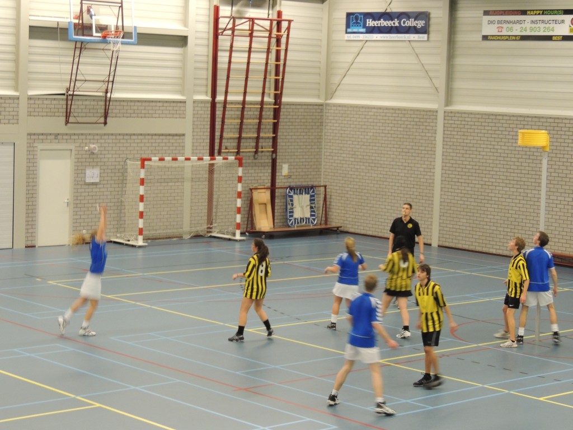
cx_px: 286
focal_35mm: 85
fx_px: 1407
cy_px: 215
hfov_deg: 23.0
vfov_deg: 17.4
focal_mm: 15.1
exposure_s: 1/25
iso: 400
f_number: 4
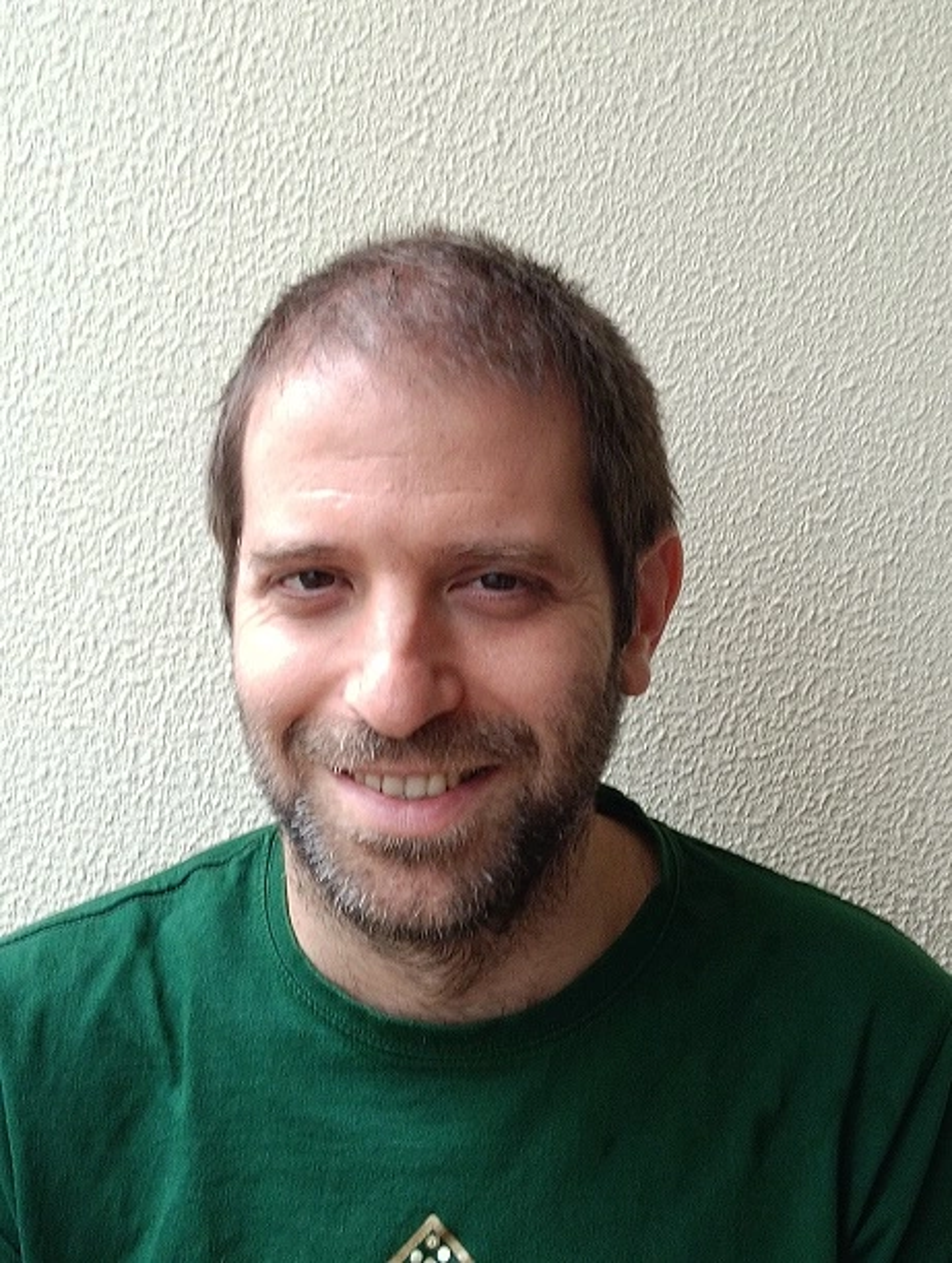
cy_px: 632
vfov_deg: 35.5
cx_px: 476
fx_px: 1975
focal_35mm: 54
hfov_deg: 27.1
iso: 64
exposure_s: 1/33.3
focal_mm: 3.98
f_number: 1.8
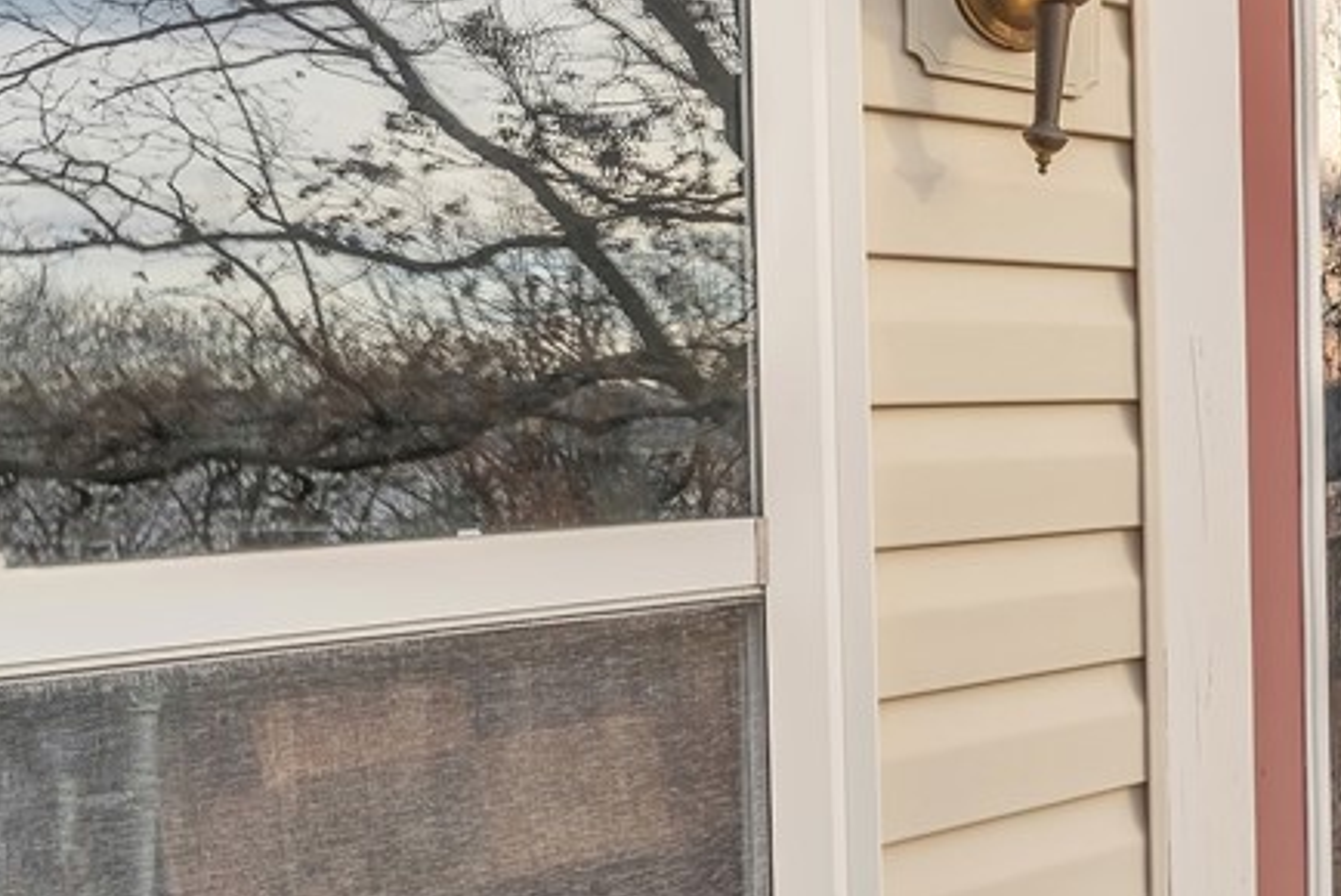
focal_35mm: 35
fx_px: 1305
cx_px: 1570
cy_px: 402
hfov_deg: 40.3
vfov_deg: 37.9
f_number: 11
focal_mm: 14
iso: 640
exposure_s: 1/400
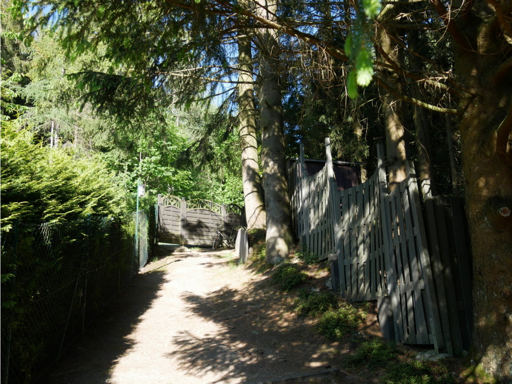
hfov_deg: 54.0
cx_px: 256
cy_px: 192
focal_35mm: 34
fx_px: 503
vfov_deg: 41.8
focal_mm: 17
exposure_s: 1/160
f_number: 5
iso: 200
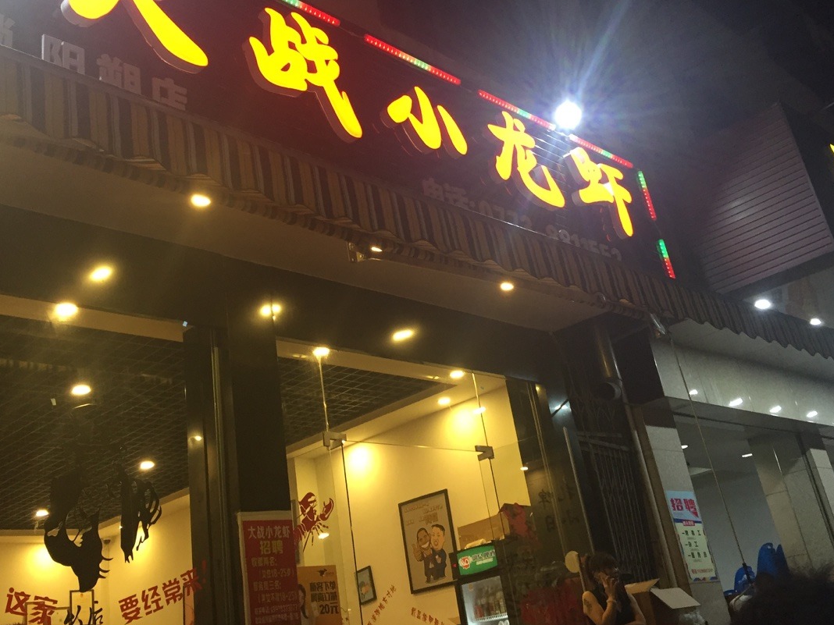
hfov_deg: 48.9
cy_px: 222
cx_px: 384
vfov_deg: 37.4
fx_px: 916
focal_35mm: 38
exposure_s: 1/33
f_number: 2.2
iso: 160
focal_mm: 4.15
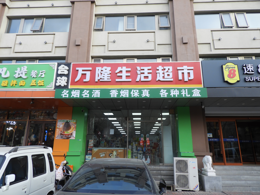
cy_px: 98
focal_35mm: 24
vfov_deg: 56.8
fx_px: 180
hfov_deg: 71.6
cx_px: 130
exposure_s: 1/200
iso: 100
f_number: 3.3
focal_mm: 4.3
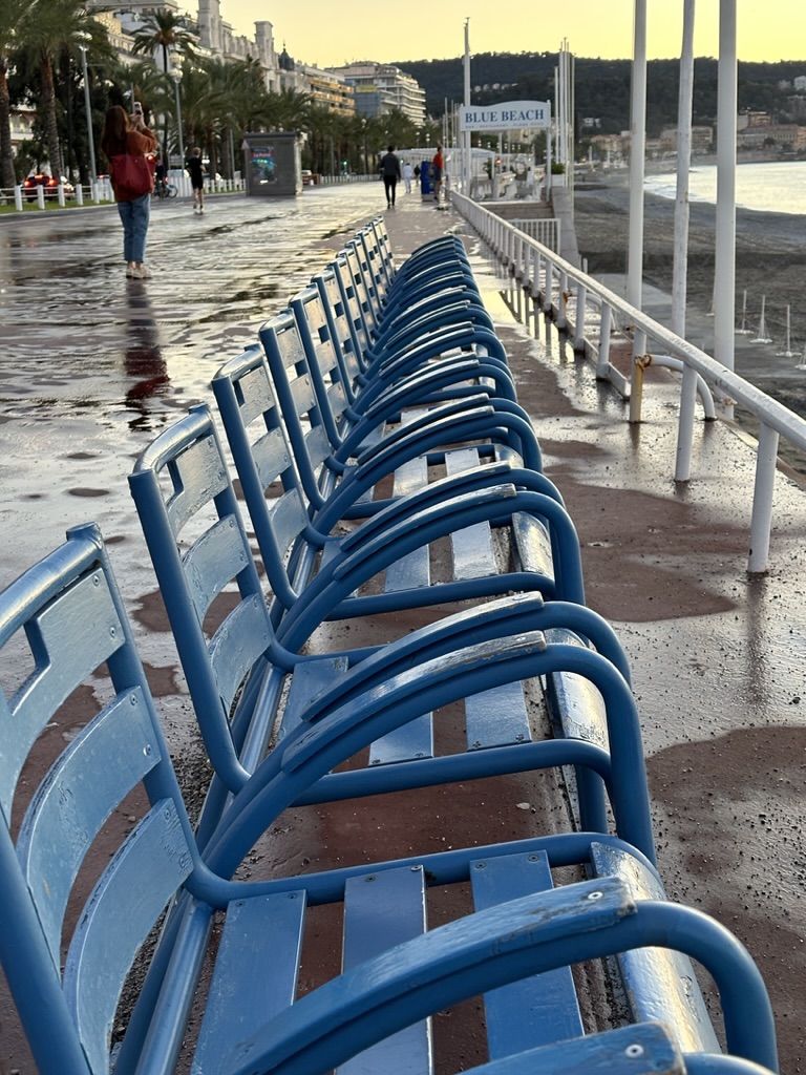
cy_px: 538
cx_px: 403
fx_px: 1490
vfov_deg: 39.7
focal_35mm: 48
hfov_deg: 30.3
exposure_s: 1/107
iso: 80
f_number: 1.78
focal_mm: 6.86
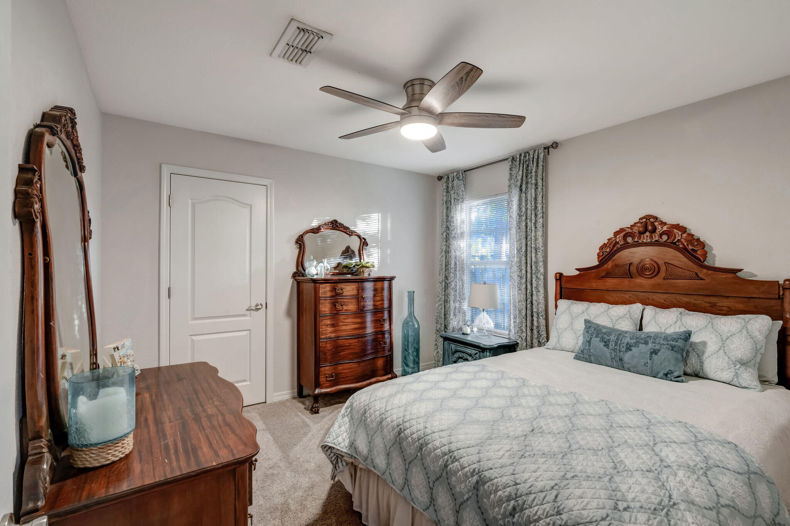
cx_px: 395
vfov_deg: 72.0
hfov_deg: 95.0
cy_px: 263
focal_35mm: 16
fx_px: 362
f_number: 11
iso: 400
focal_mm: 16.5
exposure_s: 1/2.5
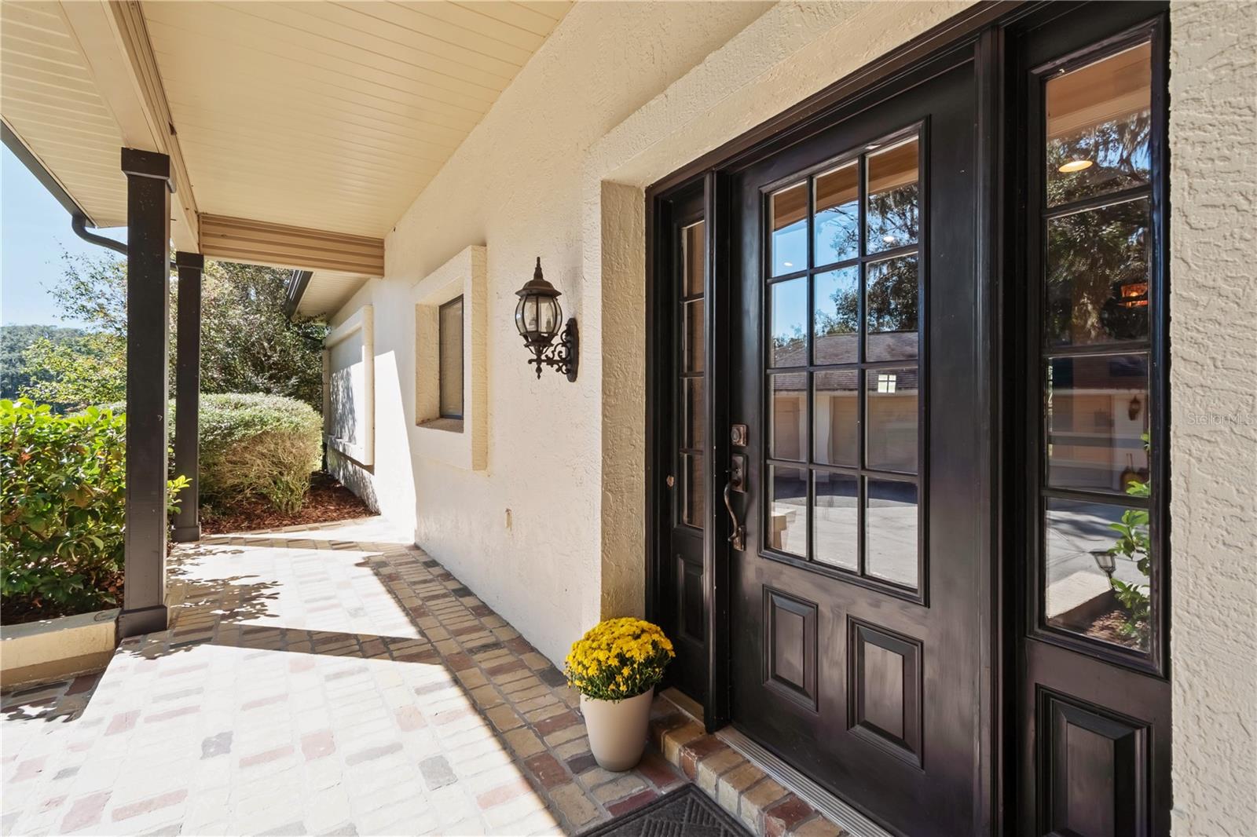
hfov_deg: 100.4
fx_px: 524
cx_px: 628
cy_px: 418
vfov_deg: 77.3
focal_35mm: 15
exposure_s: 1/200
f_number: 9
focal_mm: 10
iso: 100
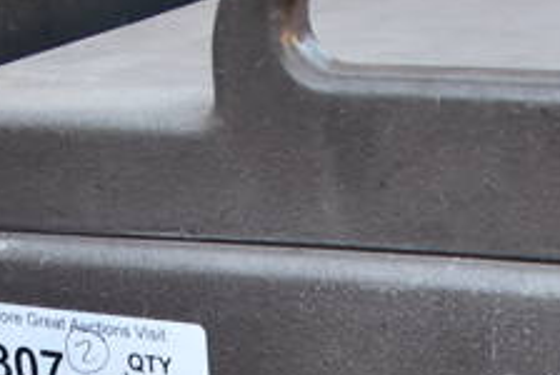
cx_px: 562
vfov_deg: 10.5
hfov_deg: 18.1
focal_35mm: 110
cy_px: 931
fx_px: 1713
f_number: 3.5
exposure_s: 1/250
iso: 640
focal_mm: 18
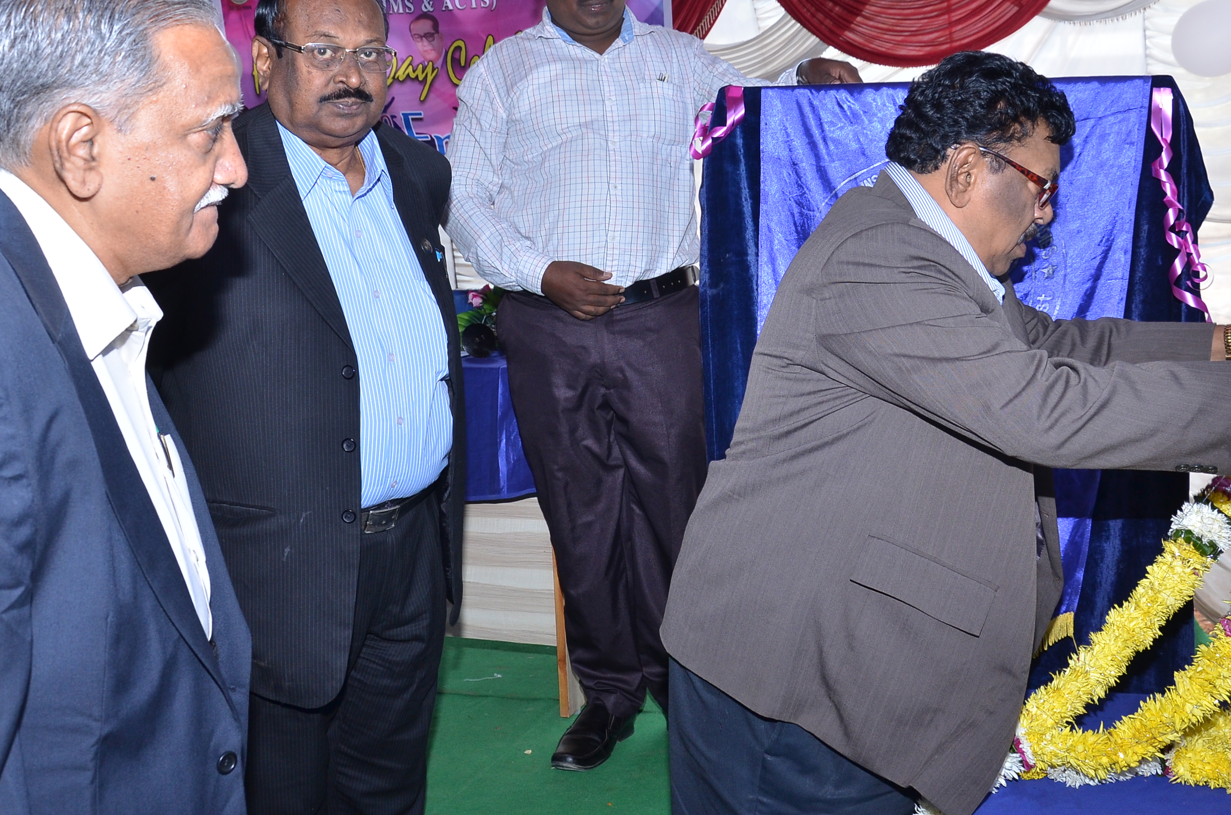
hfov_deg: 44.8
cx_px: 653
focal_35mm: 44
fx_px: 1491
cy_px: 344
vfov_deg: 30.5
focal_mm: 21
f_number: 6.3
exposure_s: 1/125
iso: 400
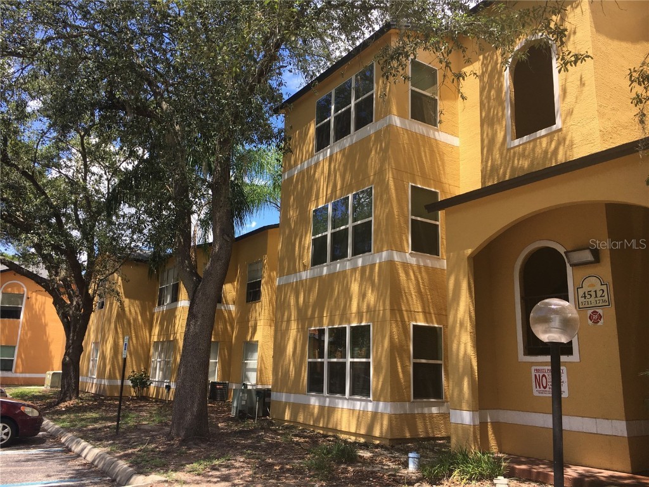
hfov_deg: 61.7
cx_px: 324
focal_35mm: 29
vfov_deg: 48.2
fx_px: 544
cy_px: 244
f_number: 2.2
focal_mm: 4.15
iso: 25
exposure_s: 1/777
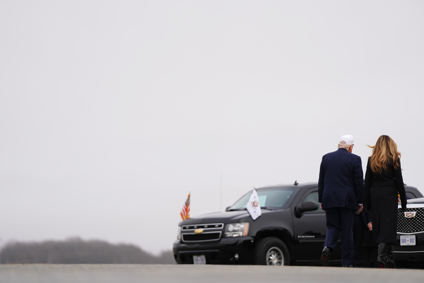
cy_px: 142
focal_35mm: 200
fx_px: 2356
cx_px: 212
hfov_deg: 10.3
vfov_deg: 6.9
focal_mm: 200
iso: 50
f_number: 2.8
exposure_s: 1/500
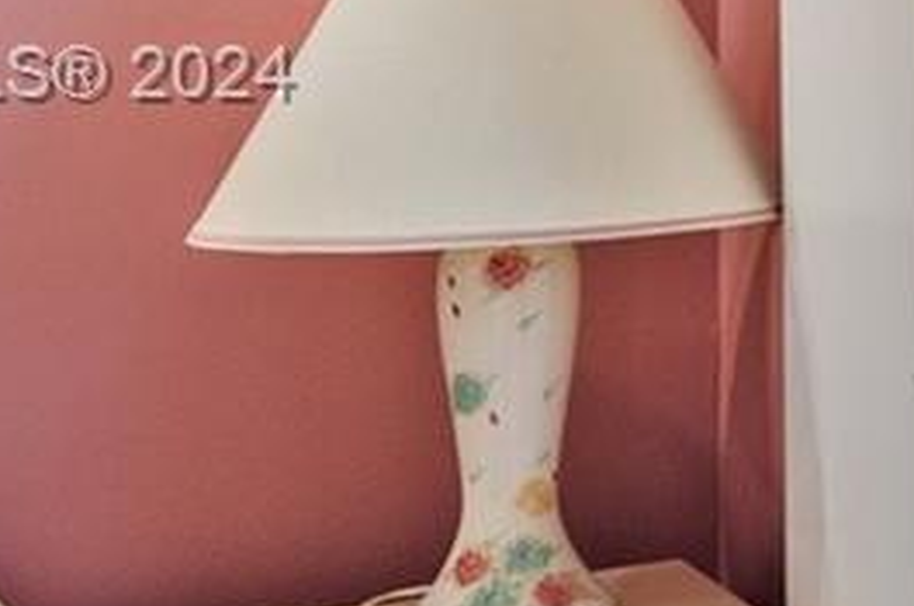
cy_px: 81
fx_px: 2154
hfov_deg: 16.4
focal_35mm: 85
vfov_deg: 15.8
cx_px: 1956
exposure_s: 1/15
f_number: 8
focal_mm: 14
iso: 200
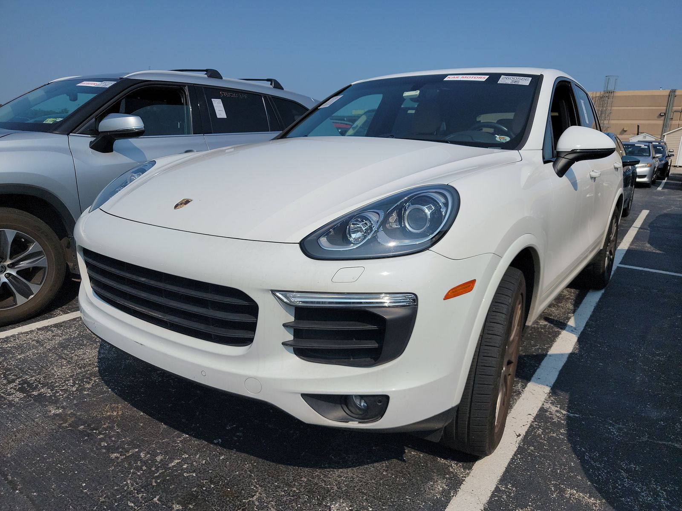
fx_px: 473
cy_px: 256
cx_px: 341
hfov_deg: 71.6
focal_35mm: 24
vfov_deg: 56.8
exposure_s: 1/2071
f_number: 1.8
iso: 50
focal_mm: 6.7
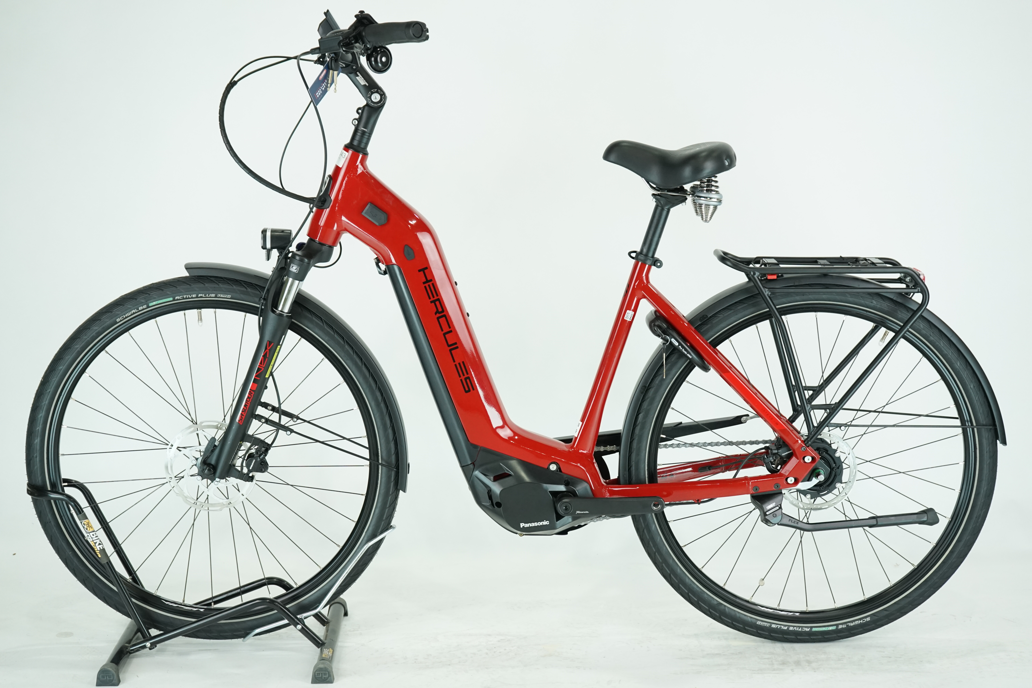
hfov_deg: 33.9
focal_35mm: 59
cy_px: 344
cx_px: 516
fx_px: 1691
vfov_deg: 23.0
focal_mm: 59
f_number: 5.6
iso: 1600
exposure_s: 1/200
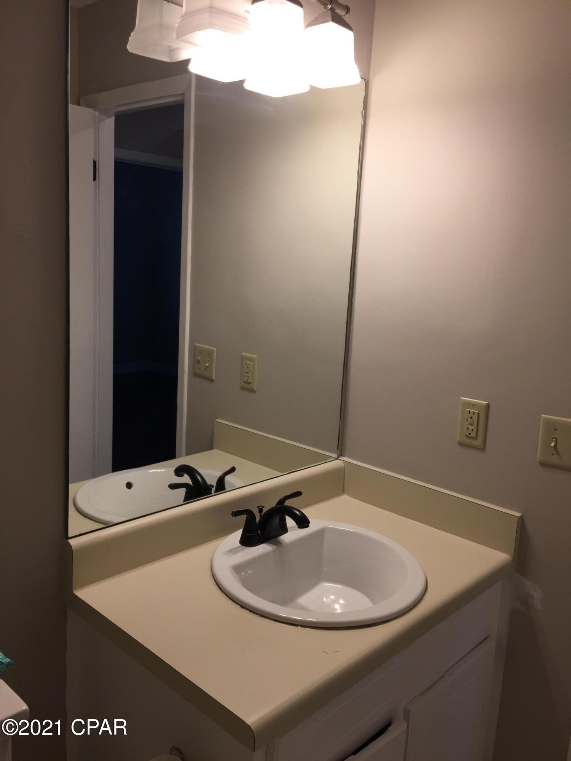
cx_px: 286
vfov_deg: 61.7
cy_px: 380
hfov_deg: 48.2
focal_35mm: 29
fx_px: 638
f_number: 2.2
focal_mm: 4.15
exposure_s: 1/60
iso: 40
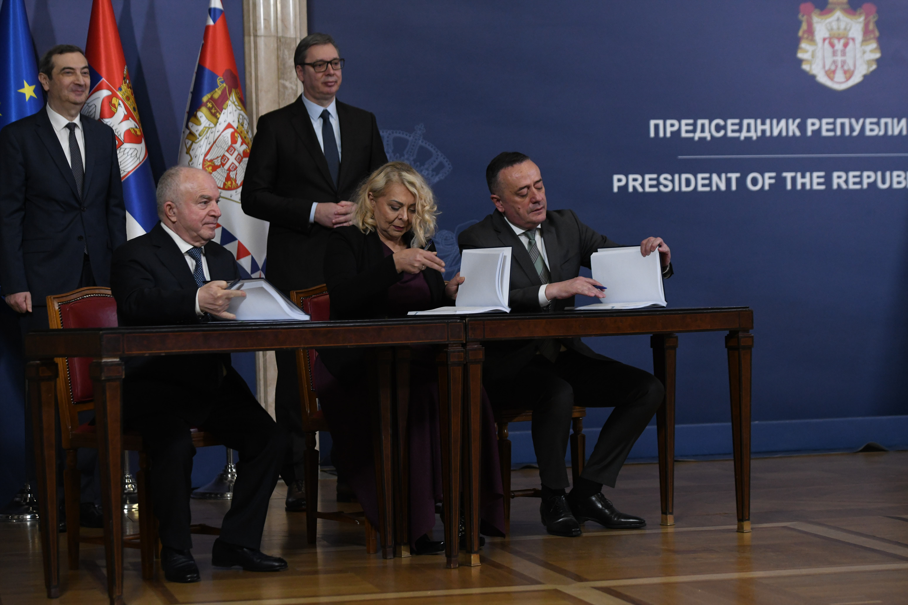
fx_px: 2169
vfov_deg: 15.9
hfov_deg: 23.6
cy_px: 302
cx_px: 454
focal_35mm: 86
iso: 4000
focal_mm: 86
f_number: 4
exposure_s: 1/200
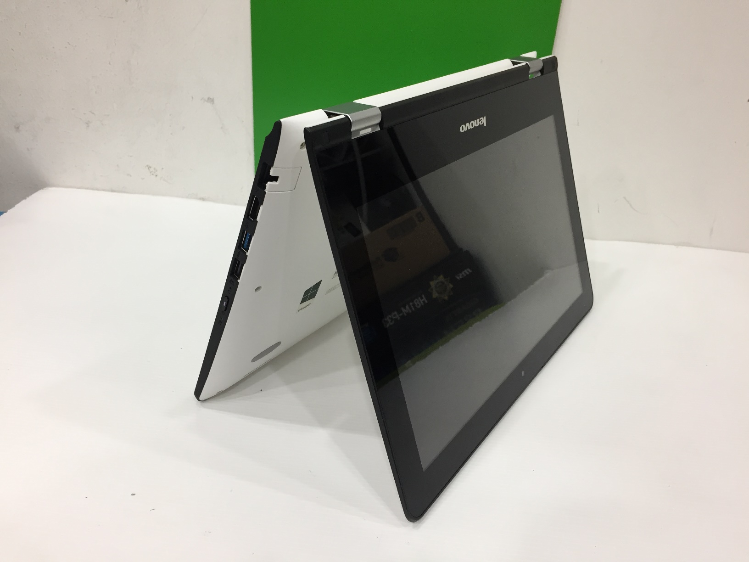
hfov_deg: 61.7
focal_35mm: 29
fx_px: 627
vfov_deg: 48.2
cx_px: 374
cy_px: 281
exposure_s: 1/33
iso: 80
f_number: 2.2
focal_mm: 4.15
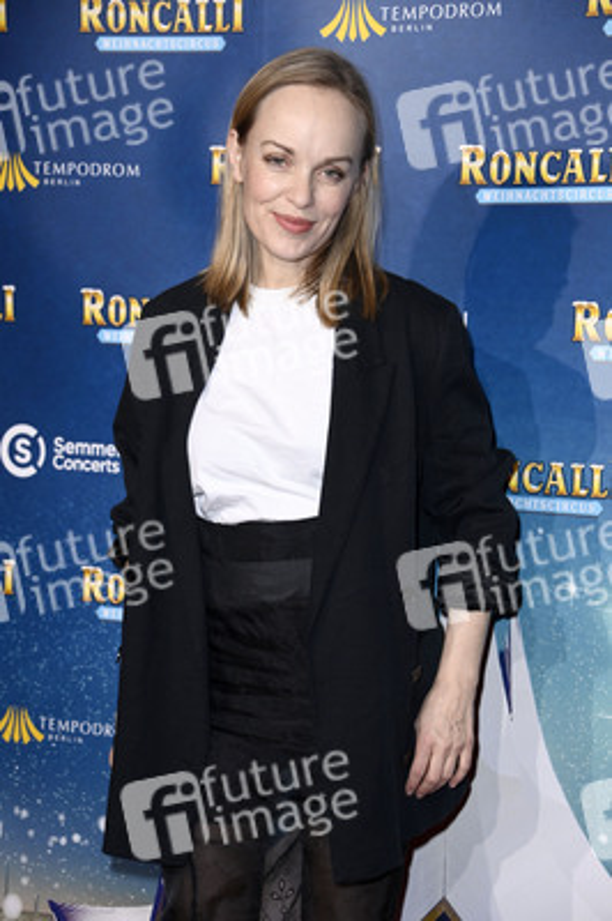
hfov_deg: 13.9
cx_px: 306
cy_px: 460
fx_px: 2503
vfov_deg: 20.8
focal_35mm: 98
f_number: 5.6
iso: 1250
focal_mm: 98
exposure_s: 1/250
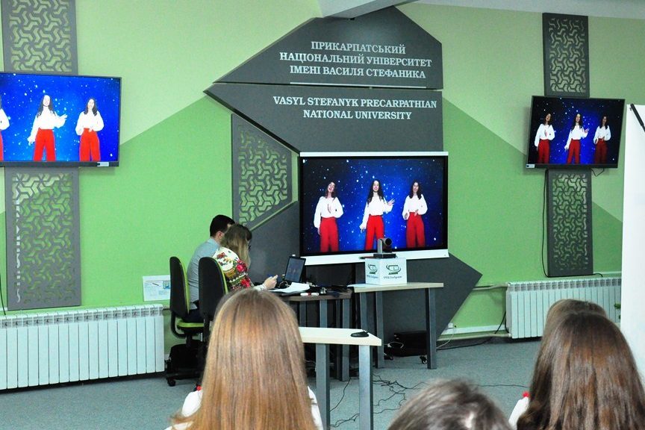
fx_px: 860
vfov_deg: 28.1
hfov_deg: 41.1
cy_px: 215
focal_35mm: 48
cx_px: 322
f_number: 8
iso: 3200
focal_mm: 32
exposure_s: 1/60
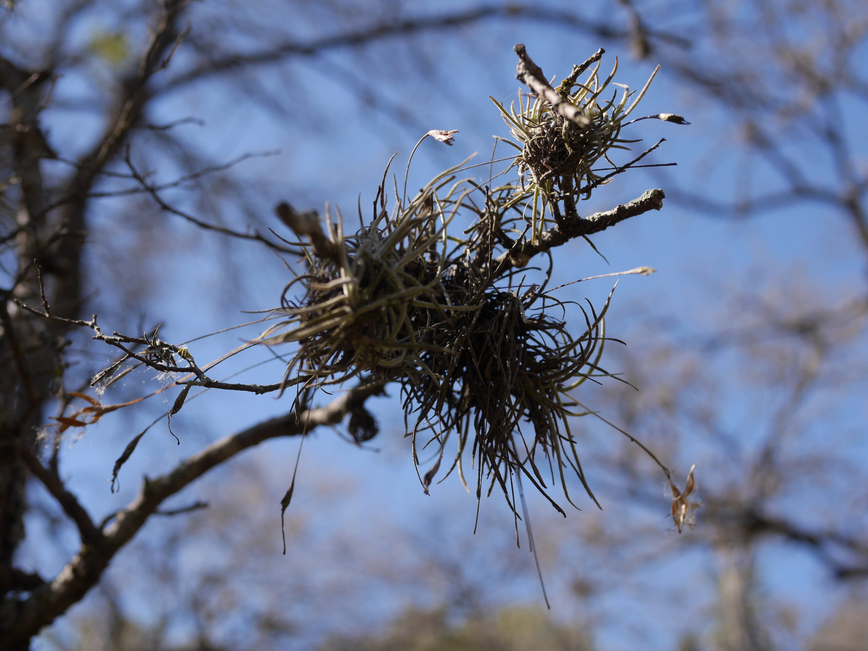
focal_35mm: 50
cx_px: 434
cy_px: 326
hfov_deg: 38.2
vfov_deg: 29.1
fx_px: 1254
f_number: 4
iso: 200
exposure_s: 1/800
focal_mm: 25
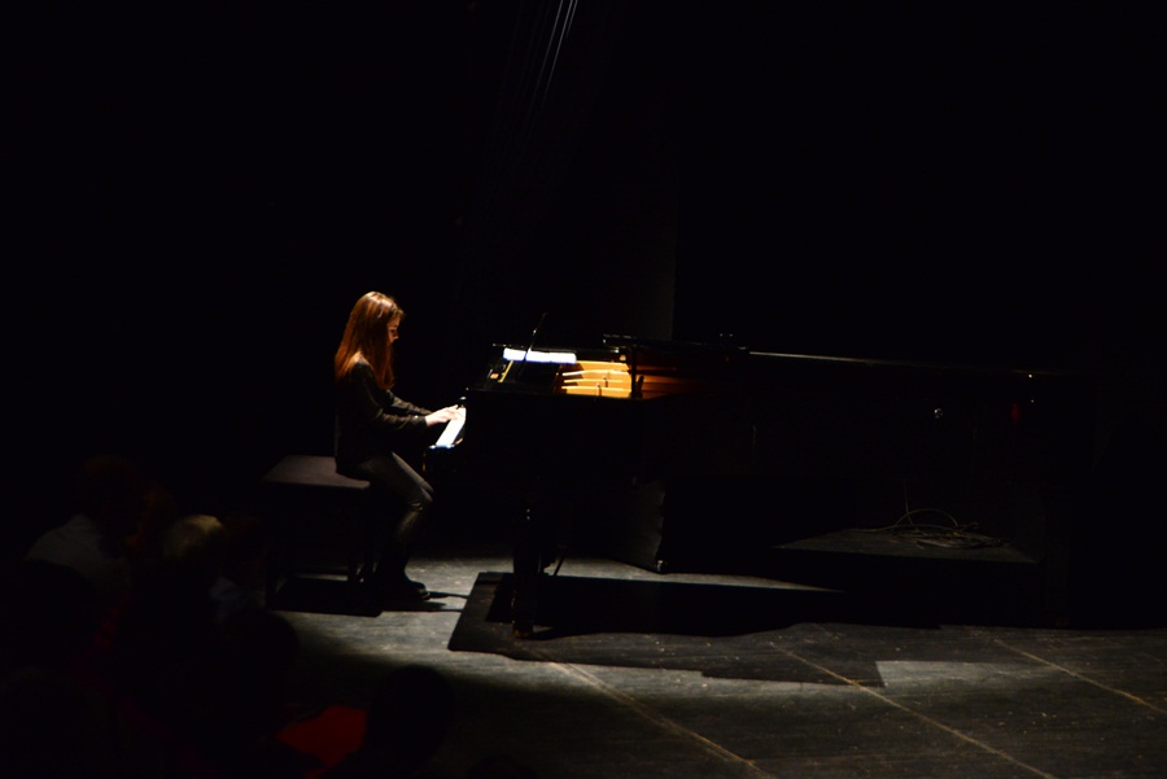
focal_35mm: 120
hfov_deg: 17.1
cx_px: 584
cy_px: 390
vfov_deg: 11.4
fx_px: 3892
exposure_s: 1/50
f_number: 5.6
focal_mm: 120
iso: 4000
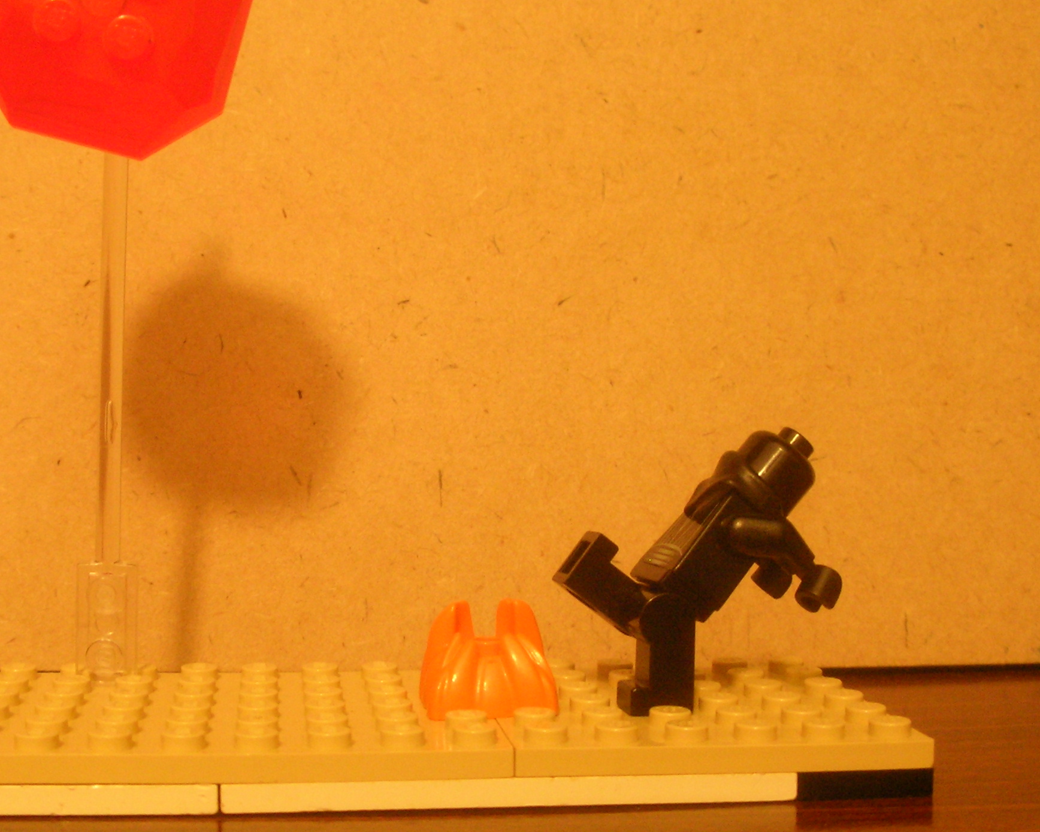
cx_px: 383
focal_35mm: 51
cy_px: 381
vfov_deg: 29.7
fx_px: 1570
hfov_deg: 36.4
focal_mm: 5.8
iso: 200
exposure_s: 1/2.6
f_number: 3
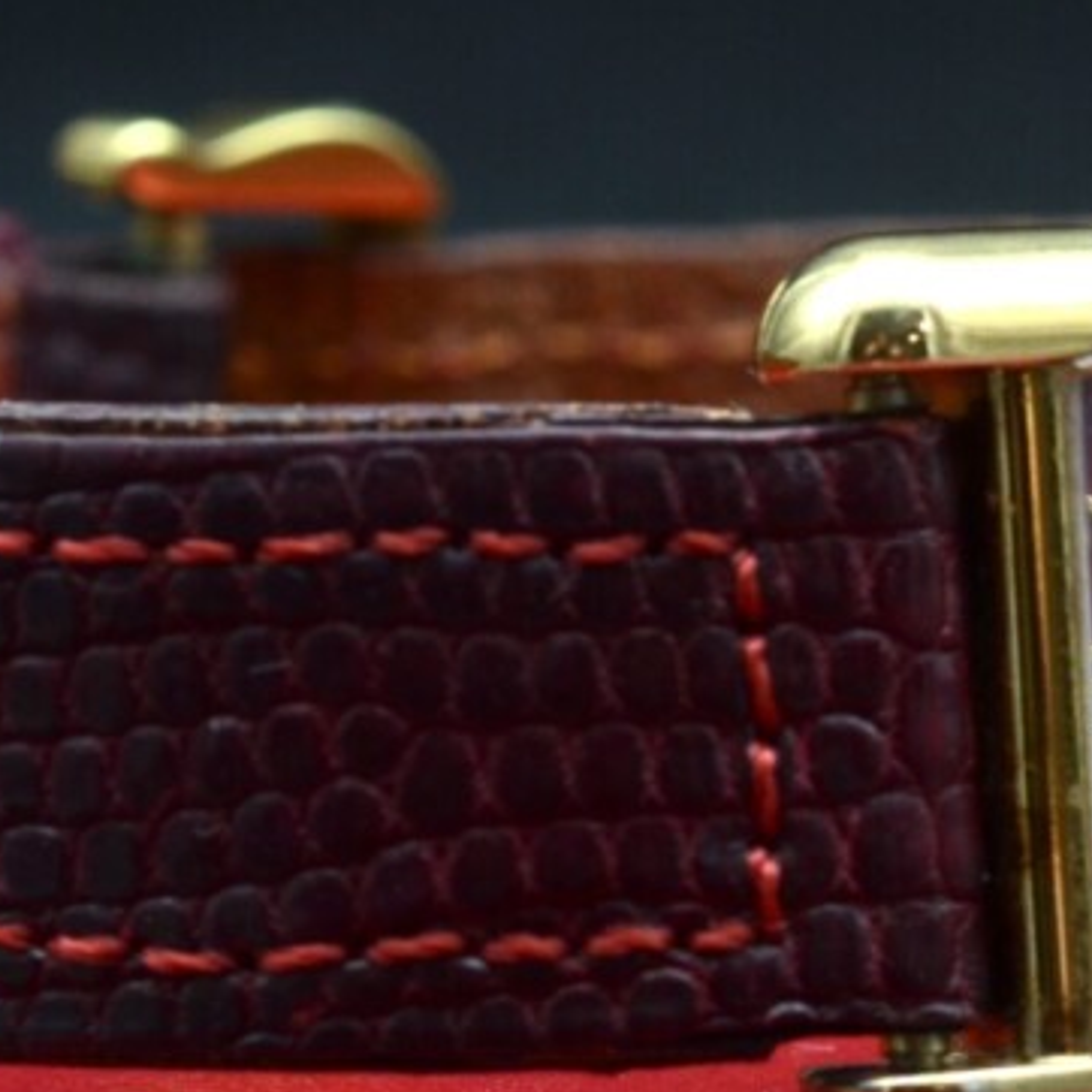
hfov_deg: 5.9
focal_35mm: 295
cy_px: 833
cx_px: 1391
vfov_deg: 5.9
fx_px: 10529
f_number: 10
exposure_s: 1/40
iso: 500
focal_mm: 60
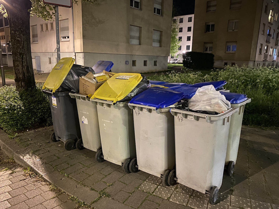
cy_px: 104
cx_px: 140
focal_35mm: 26
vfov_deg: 53.1
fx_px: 210
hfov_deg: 67.3
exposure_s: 1/8
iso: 640
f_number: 1.8
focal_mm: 4.25
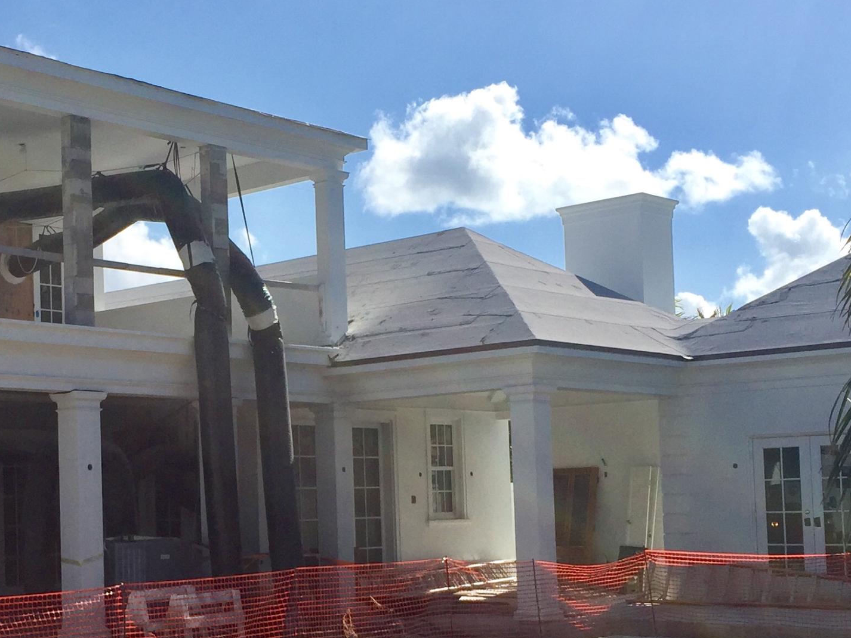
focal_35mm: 61
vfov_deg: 23.9
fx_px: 1500
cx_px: 230
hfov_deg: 31.2
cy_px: 439
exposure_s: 1/3300
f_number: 2.2
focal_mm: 4.15
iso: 32
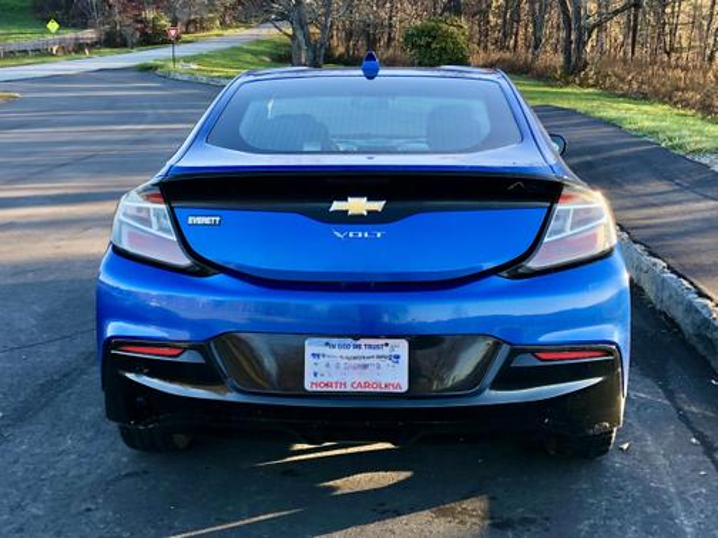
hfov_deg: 63.4
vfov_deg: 49.7
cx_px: 359
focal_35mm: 28
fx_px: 581
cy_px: 269
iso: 32
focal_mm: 4
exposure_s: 1/120
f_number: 1.8
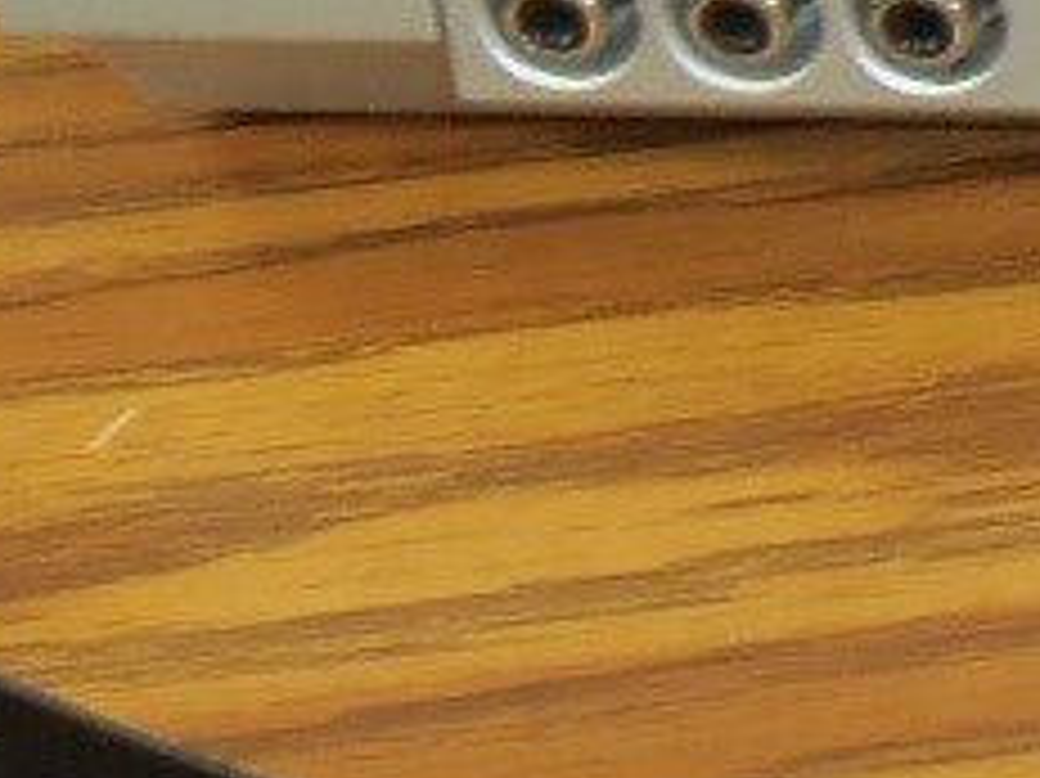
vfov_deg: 8.9
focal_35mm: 161
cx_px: 2418
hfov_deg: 10.7
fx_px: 4835
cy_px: -544
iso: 100
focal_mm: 5.2
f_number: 3.4
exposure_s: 1/30
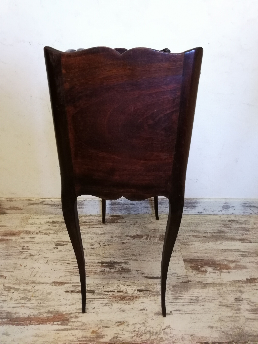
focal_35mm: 24
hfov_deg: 56.8
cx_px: 129
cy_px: 172
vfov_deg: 71.6
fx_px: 239
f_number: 2.2
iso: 125
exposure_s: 1/50
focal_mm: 2.38
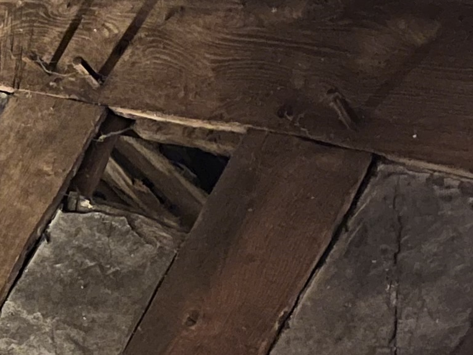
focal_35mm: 137
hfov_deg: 13.2
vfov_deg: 10.7
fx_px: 1872
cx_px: -338
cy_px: 381
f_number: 1.6
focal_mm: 5.1
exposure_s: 1/17
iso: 640
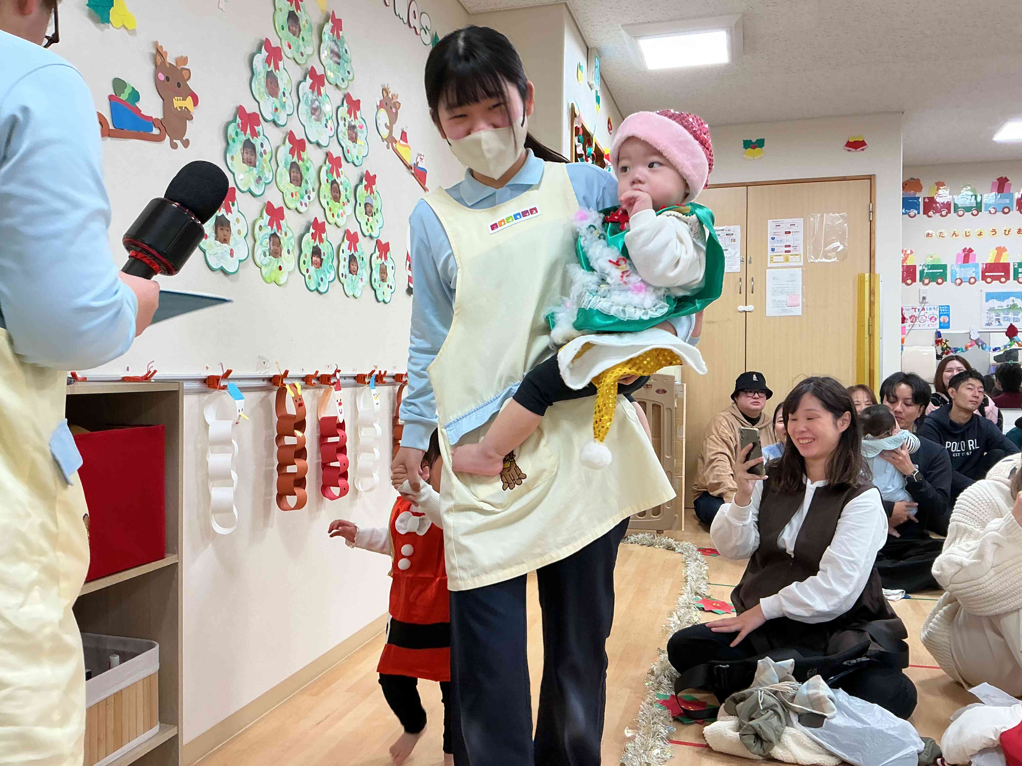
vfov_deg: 48.2
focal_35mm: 29
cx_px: 511
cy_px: 383
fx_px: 856
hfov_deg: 61.7
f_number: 1.8
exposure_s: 1/60
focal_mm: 3
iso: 40
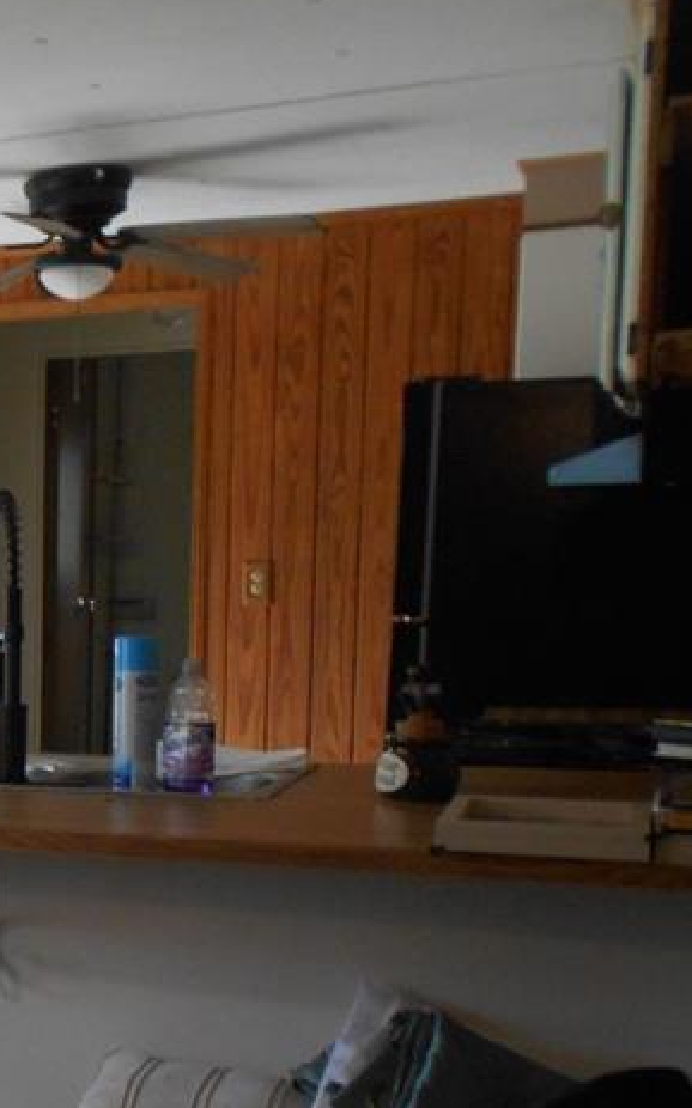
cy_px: 811
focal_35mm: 61
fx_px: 1842
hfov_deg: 18.6
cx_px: -374
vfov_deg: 32.9
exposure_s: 1/30
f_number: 3.2
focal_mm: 4.6
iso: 320
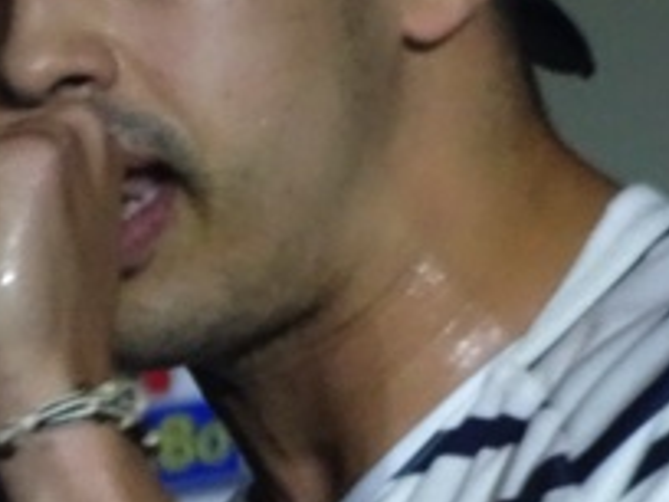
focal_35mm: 1775
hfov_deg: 1.1
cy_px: 285
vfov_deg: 0.8
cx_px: 177
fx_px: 34304
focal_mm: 95
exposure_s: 1/80
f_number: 6.3
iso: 1250
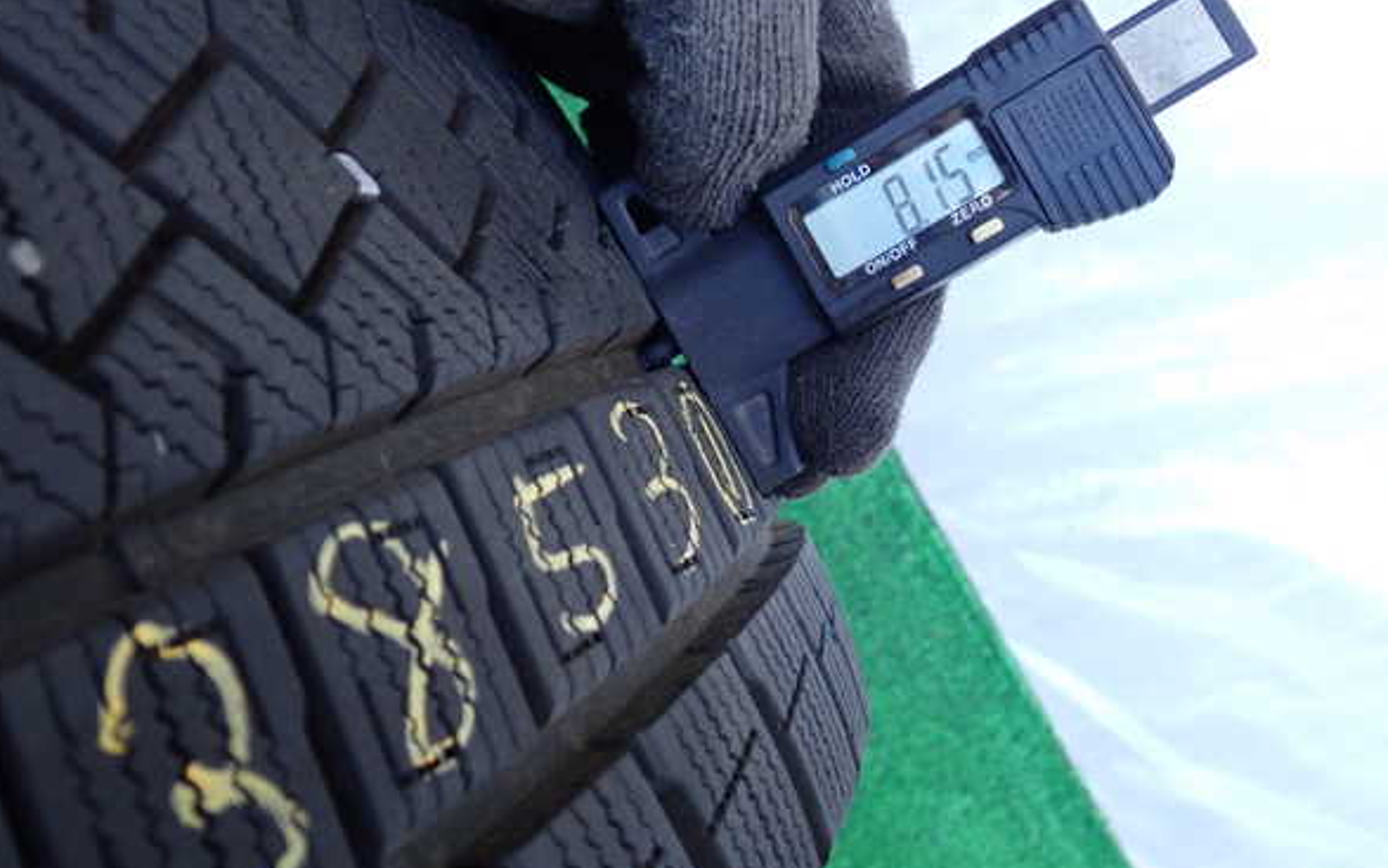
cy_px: 433
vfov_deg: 32.8
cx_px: 693
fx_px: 1475
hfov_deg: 50.4
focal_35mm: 39
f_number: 2.5
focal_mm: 6.37
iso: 400
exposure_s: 1/125
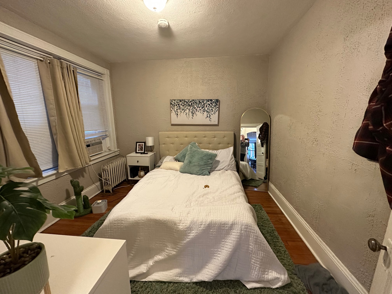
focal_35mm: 14
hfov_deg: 102.1
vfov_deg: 85.7
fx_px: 159
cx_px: 196
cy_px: 147
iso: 640
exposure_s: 1/60
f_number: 2.2
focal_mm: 2.22
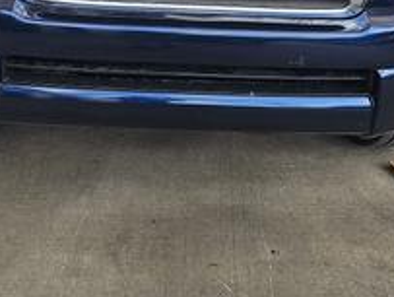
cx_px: 194
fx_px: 650
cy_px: -19
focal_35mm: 57
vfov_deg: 24.2
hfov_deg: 33.7
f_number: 1.7
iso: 16
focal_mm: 6.3
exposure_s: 1/489
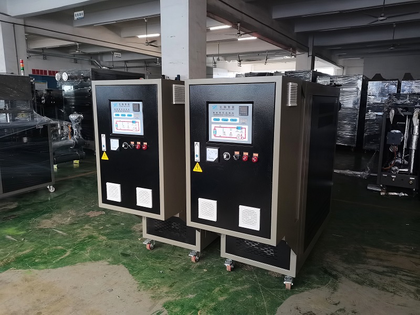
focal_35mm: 26
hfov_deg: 67.3
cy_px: 158
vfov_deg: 53.1
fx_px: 315
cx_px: 210
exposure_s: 1/50
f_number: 1.8
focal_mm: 5.58
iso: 200
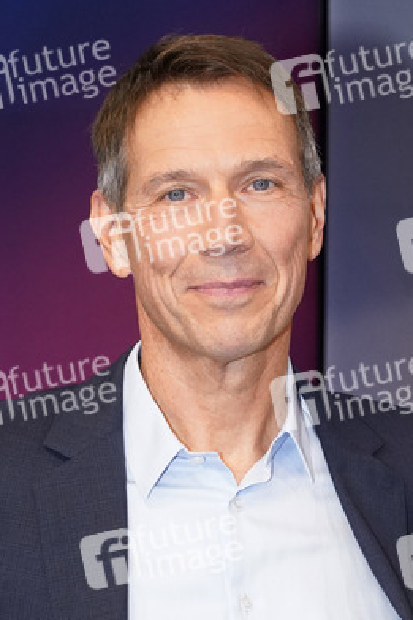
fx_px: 827
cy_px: 315
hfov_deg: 28.1
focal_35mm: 48
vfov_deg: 41.1
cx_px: 208
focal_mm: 47
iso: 2000
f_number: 5.6
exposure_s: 1/125
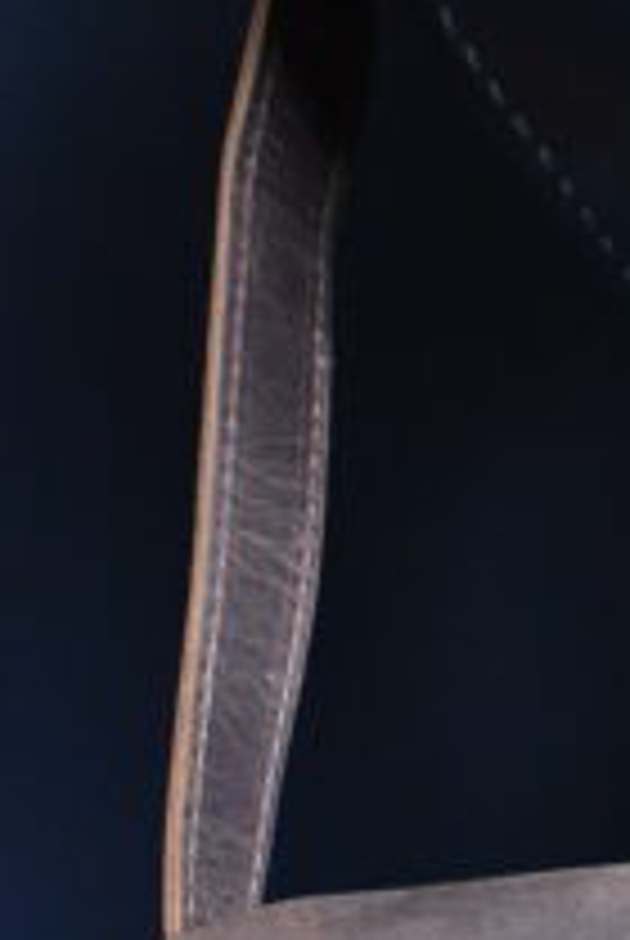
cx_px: 1170
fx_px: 3035
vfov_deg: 16.5
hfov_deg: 11.0
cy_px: 1259
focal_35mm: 116
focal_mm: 18
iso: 2000
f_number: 3.5
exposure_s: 1/60
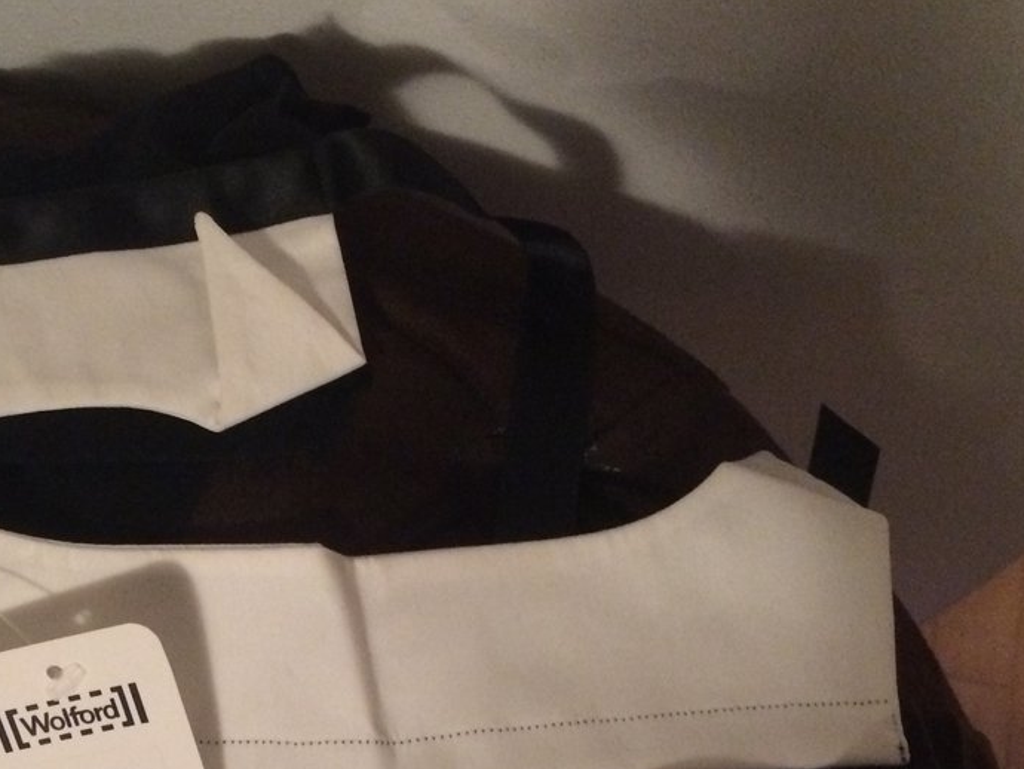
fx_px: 1657
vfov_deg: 25.5
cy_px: 644
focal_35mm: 56
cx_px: 262
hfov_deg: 33.7
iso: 320
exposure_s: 1/17
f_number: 2.2
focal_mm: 4.15
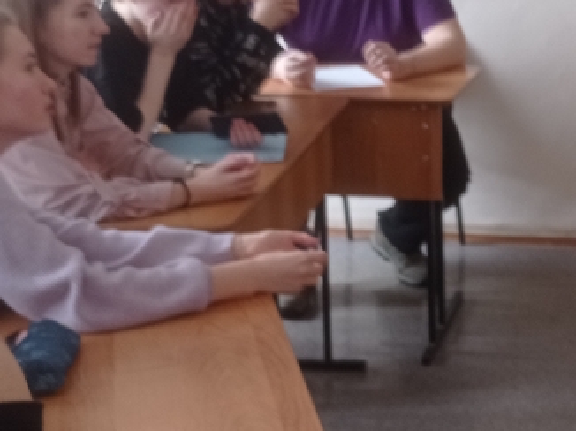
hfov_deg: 22.3
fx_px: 1430
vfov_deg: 17.1
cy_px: 138
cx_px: 498
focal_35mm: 86
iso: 186
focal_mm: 4.7
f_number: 1.79
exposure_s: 1/33.3
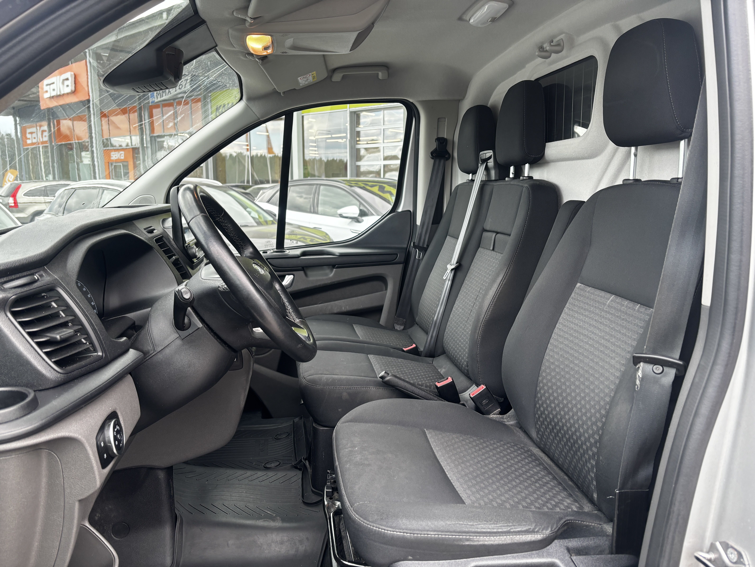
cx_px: 378
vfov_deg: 53.1
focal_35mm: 26
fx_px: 567
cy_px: 284
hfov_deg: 67.3
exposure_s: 1/121
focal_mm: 5.96
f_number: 1.6
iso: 50
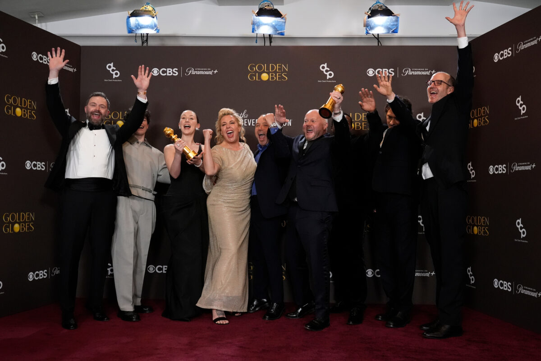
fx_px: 556
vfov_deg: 35.9
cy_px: 180
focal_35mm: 37
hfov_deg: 51.9
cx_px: 270
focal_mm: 37
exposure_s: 1/320
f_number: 5
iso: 5000
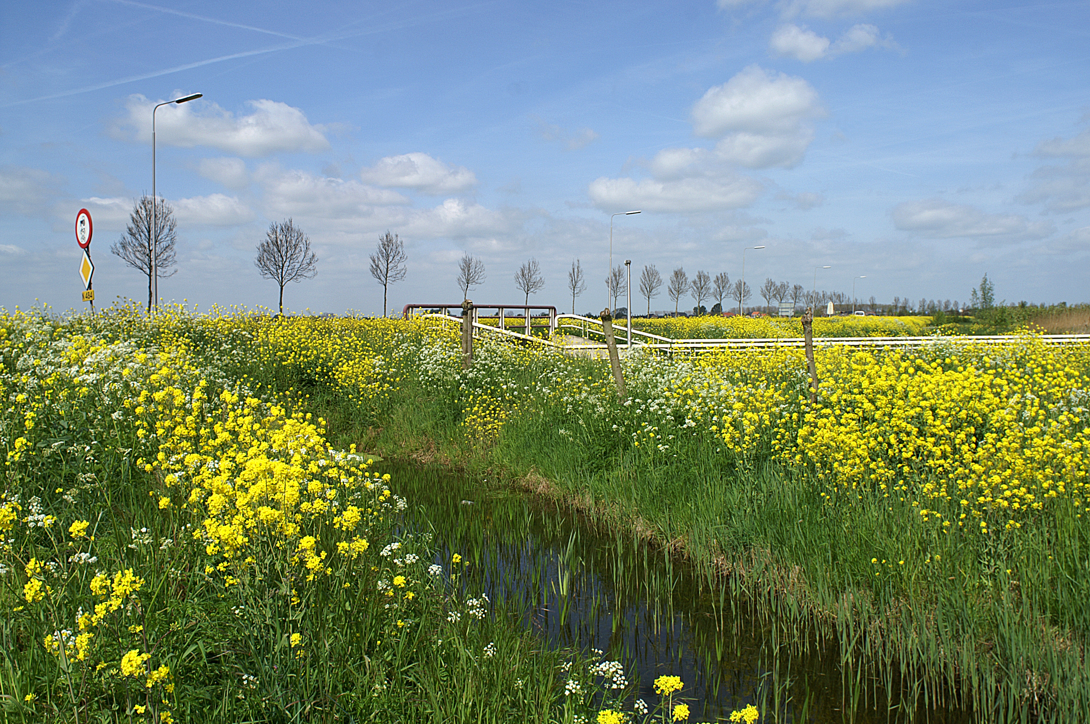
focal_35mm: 30
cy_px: 362
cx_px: 545
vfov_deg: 43.5
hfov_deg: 62.0
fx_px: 908
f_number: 11
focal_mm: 20
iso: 100
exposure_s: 1/200
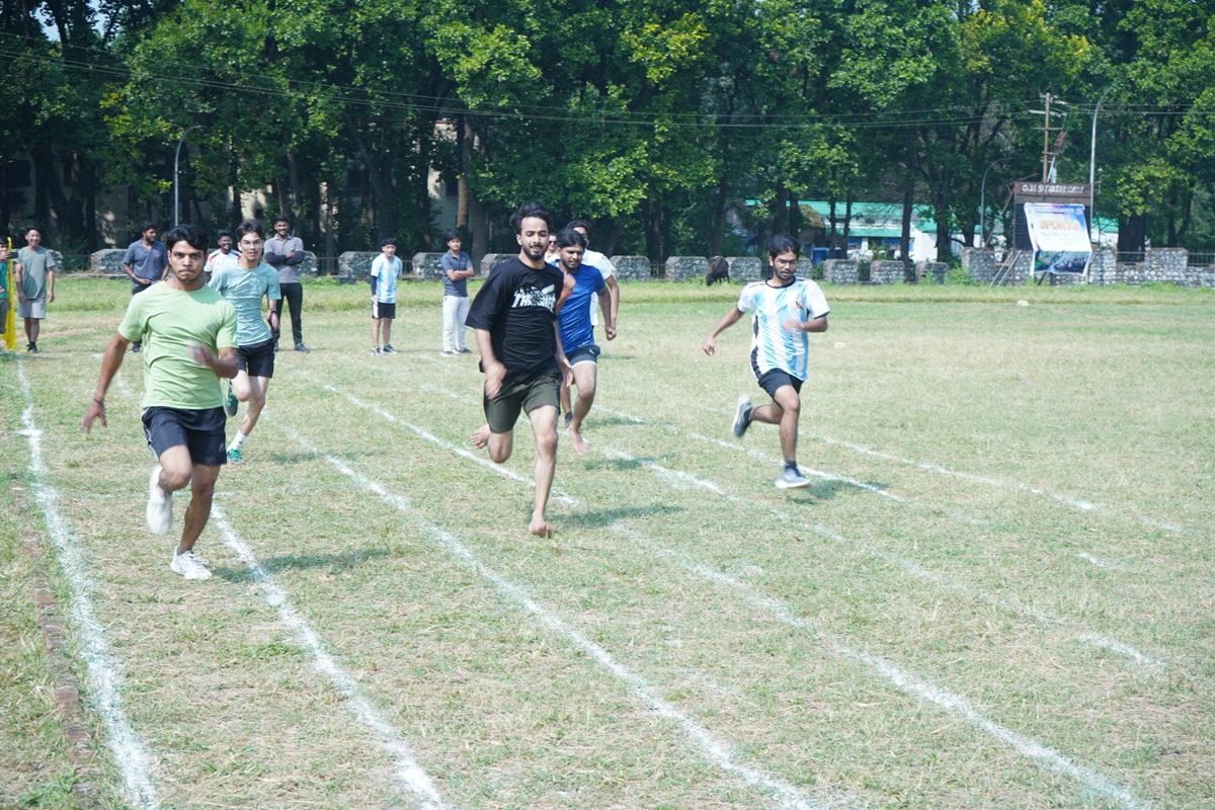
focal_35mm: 60
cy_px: 405
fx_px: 2025
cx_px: 608
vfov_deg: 22.6
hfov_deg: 33.4
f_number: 9
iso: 125
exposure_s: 1/125
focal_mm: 60
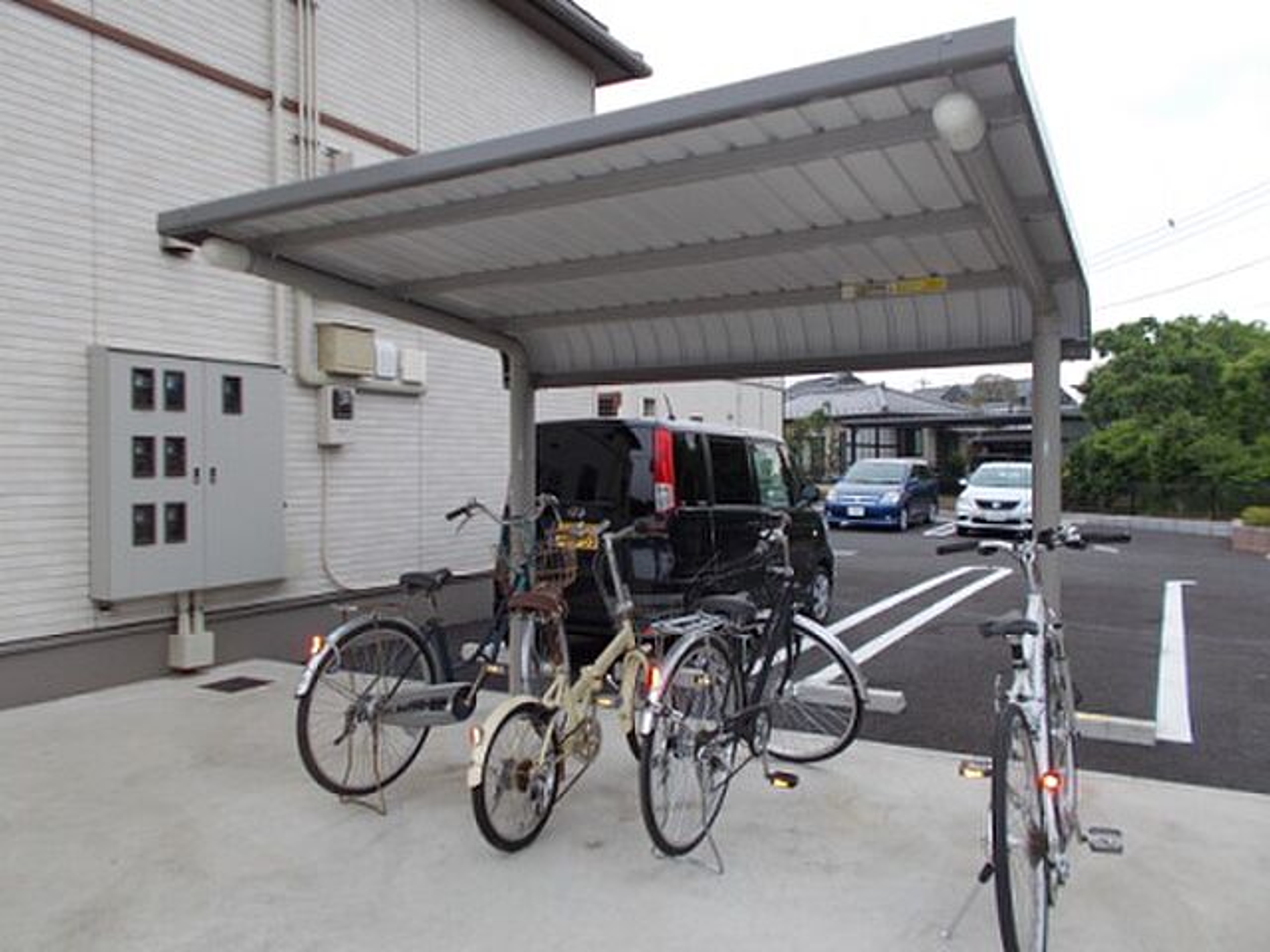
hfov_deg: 67.3
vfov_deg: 53.1
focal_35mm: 26
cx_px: 635
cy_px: 476
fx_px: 954
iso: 80
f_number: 3.2
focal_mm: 4.6
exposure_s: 1/80
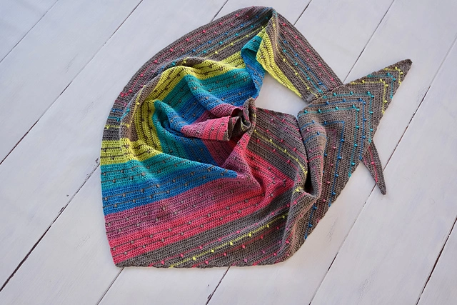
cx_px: 228
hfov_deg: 63.6
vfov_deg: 45.0
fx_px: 368
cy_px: 152
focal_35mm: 29
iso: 2000
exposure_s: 1/100
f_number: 4
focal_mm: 19.2
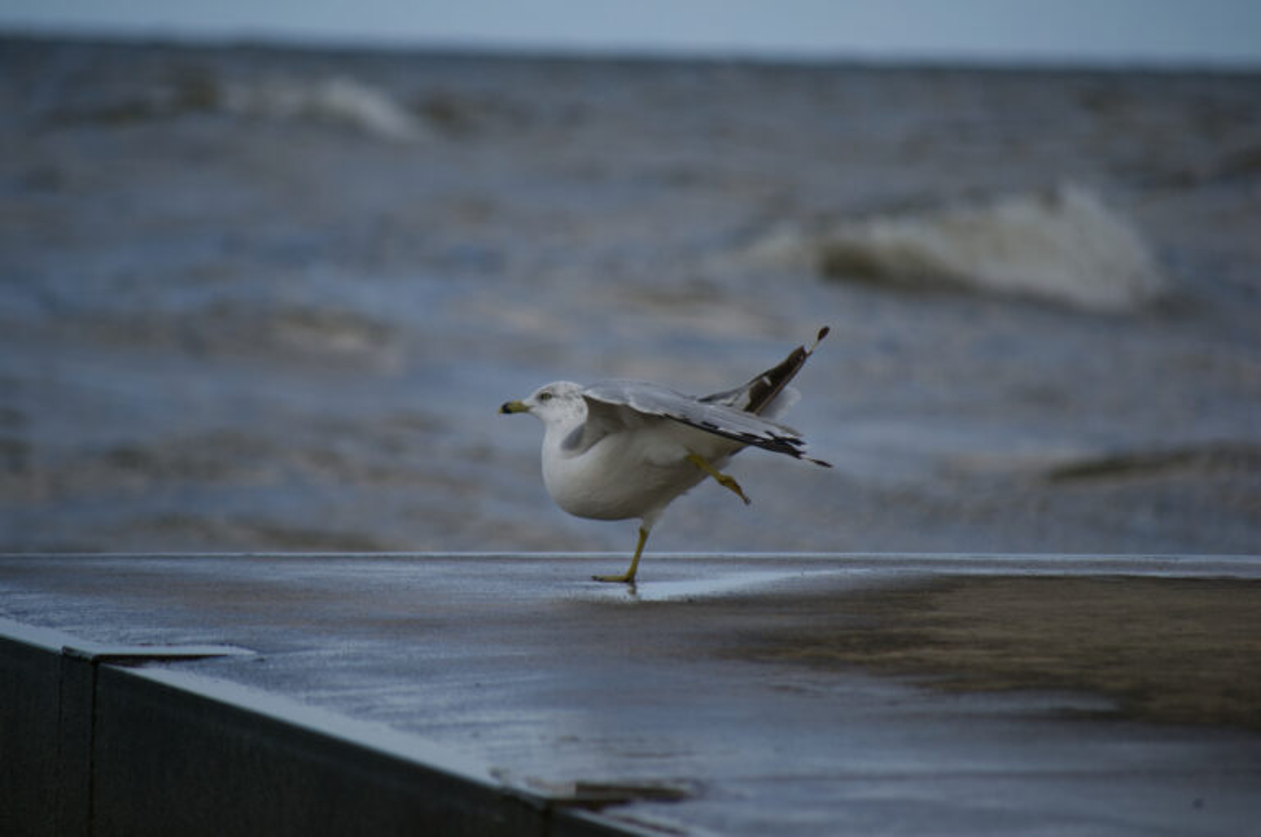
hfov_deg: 6.9
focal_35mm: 300
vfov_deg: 4.6
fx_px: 10495
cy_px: 418
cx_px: 630
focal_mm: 200
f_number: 5.6
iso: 100
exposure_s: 1/500
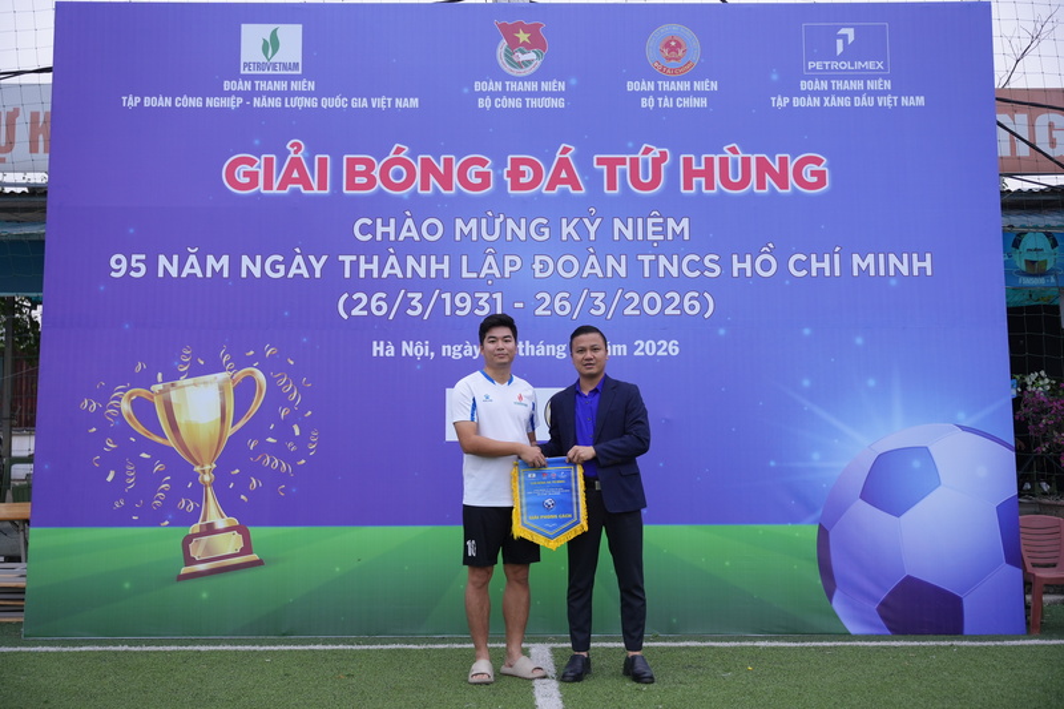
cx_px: 532
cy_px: 354
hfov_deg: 47.3
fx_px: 1214
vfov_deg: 32.5
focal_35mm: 41
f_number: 3.5
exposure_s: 1/160
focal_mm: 41.1
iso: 250
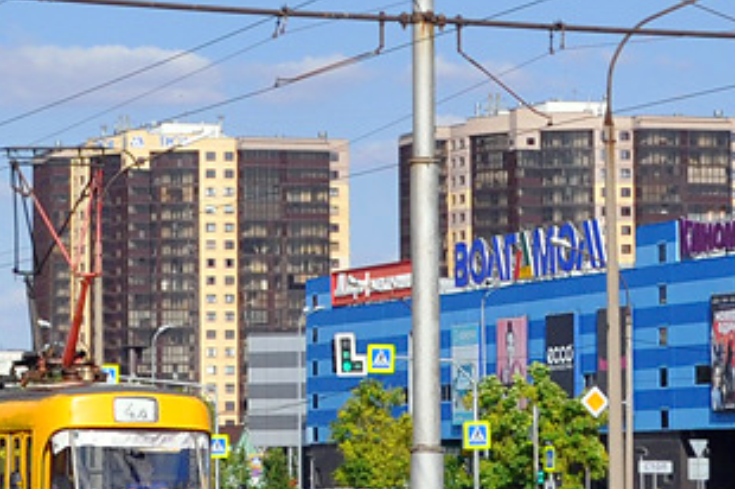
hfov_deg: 13.5
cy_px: 119
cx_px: 31
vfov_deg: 9.1
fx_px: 3080
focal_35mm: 151
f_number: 9
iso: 200
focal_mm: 26
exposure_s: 1/640
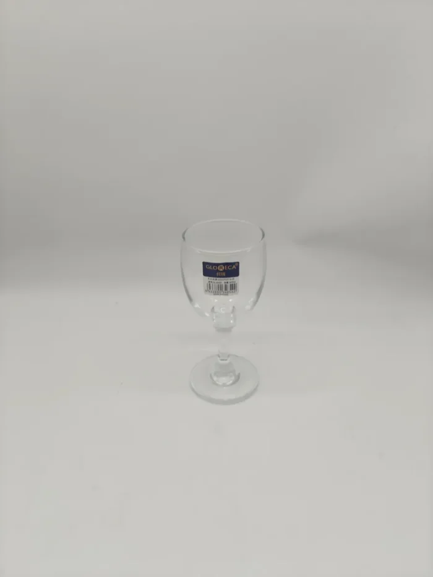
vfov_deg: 73.9
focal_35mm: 23
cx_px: 216
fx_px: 384
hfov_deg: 58.9
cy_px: 288
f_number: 1.6
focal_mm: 6.06
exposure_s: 1/132
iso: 50
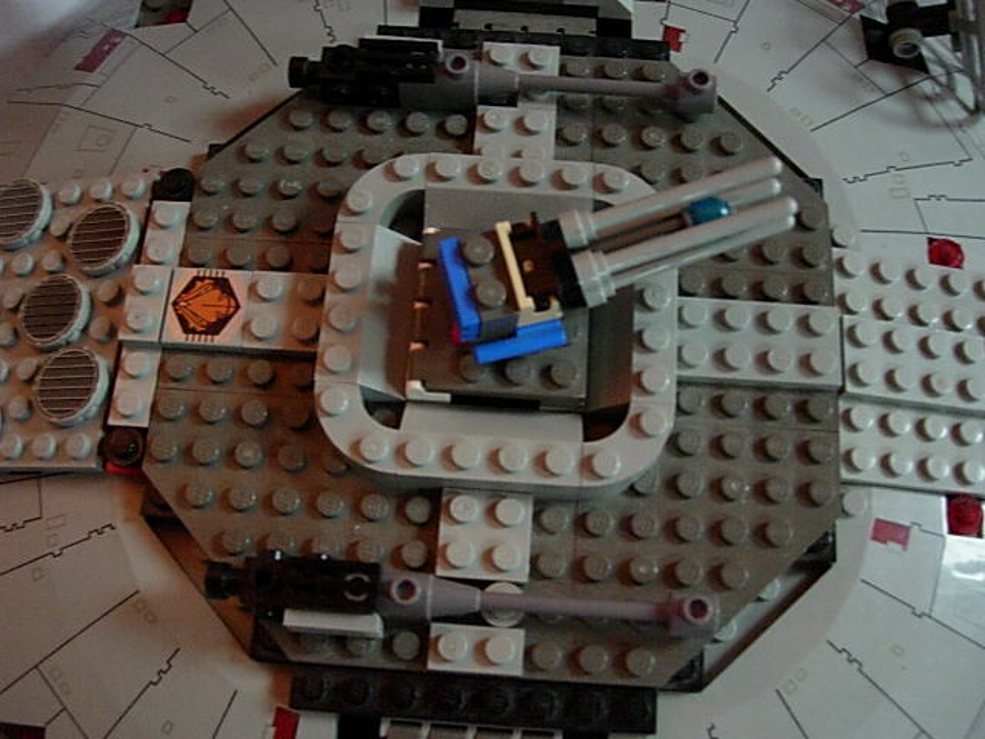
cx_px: 492
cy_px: 370
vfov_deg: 37.7
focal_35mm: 38
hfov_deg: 49.0
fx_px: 1081
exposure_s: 1/31
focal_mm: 7.8
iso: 400
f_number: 2.8
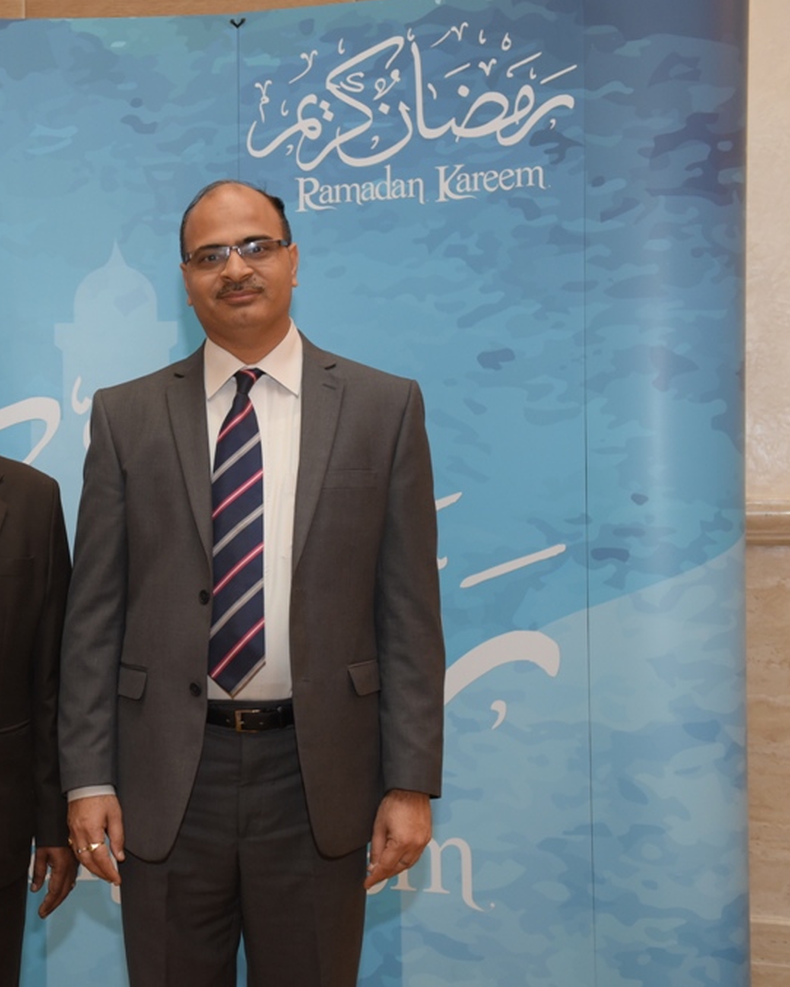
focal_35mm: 64
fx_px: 1870
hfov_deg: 23.2
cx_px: 74
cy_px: 493
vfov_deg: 29.6
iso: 1250
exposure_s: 1/80
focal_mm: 45
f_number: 3.5
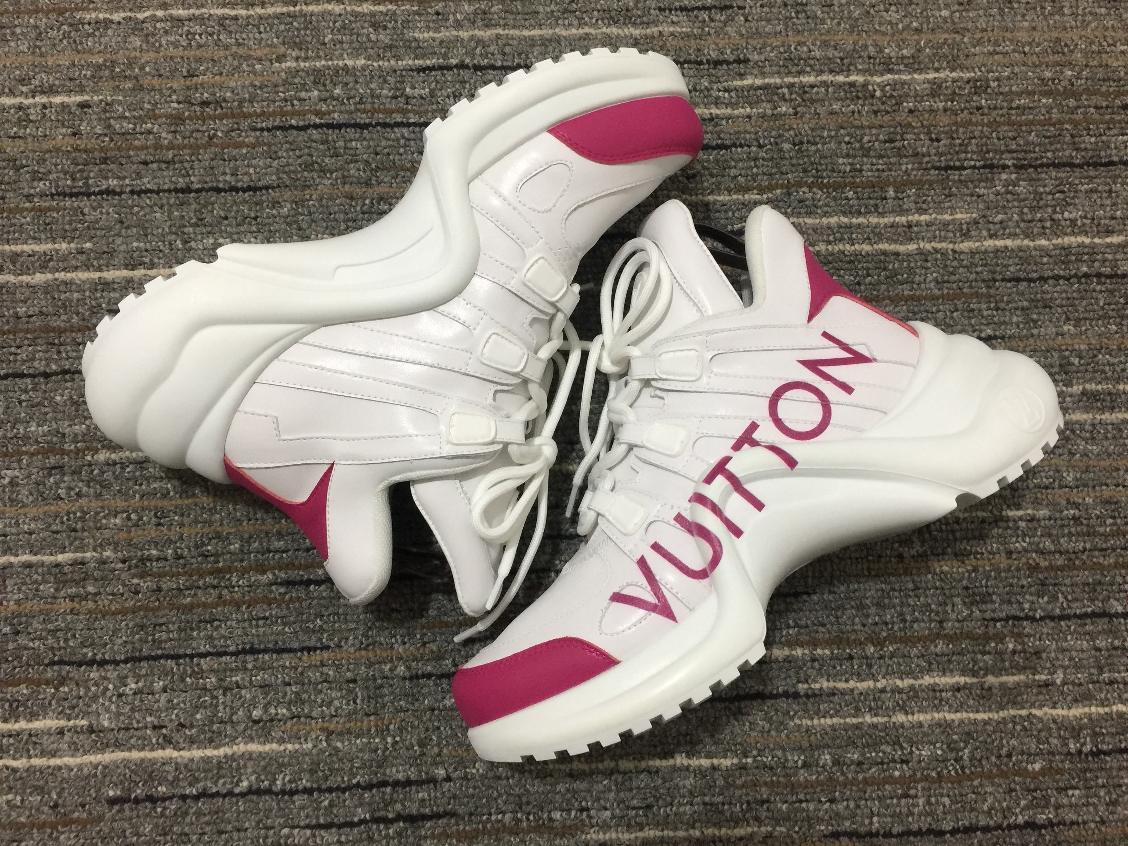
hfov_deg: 61.7
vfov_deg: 48.2
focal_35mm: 29
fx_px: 945
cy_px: 423
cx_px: 564
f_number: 2.2
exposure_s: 1/33
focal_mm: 4.15
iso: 64
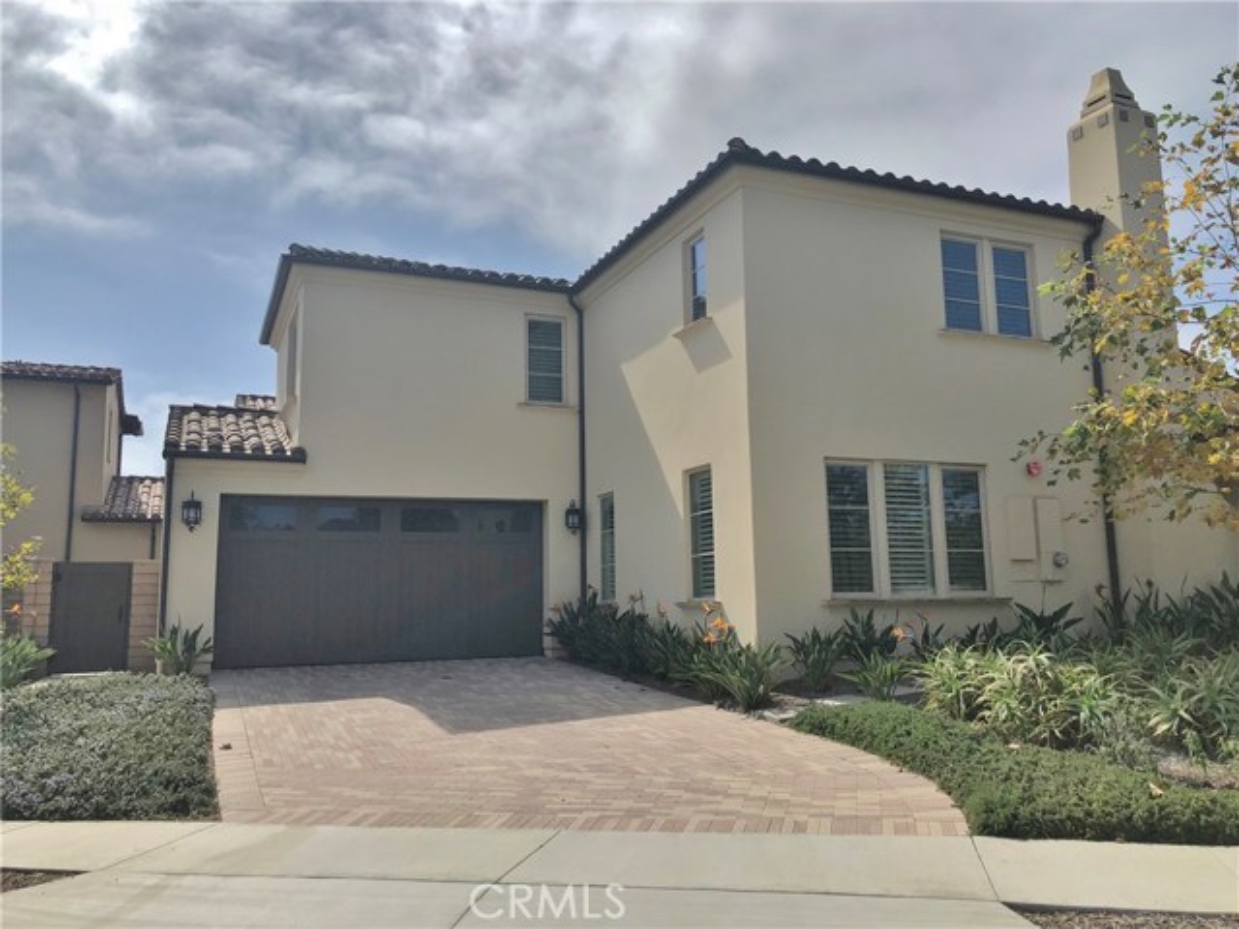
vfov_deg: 49.7
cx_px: 620
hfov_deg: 63.4
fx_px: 1002
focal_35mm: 28
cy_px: 464
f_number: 1.8
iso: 25
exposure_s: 1/4000
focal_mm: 4
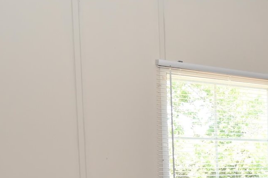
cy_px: 188
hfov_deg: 26.6
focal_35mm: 67
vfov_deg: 19.5
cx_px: 323
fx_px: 498
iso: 200
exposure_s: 1/60
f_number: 4
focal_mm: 14
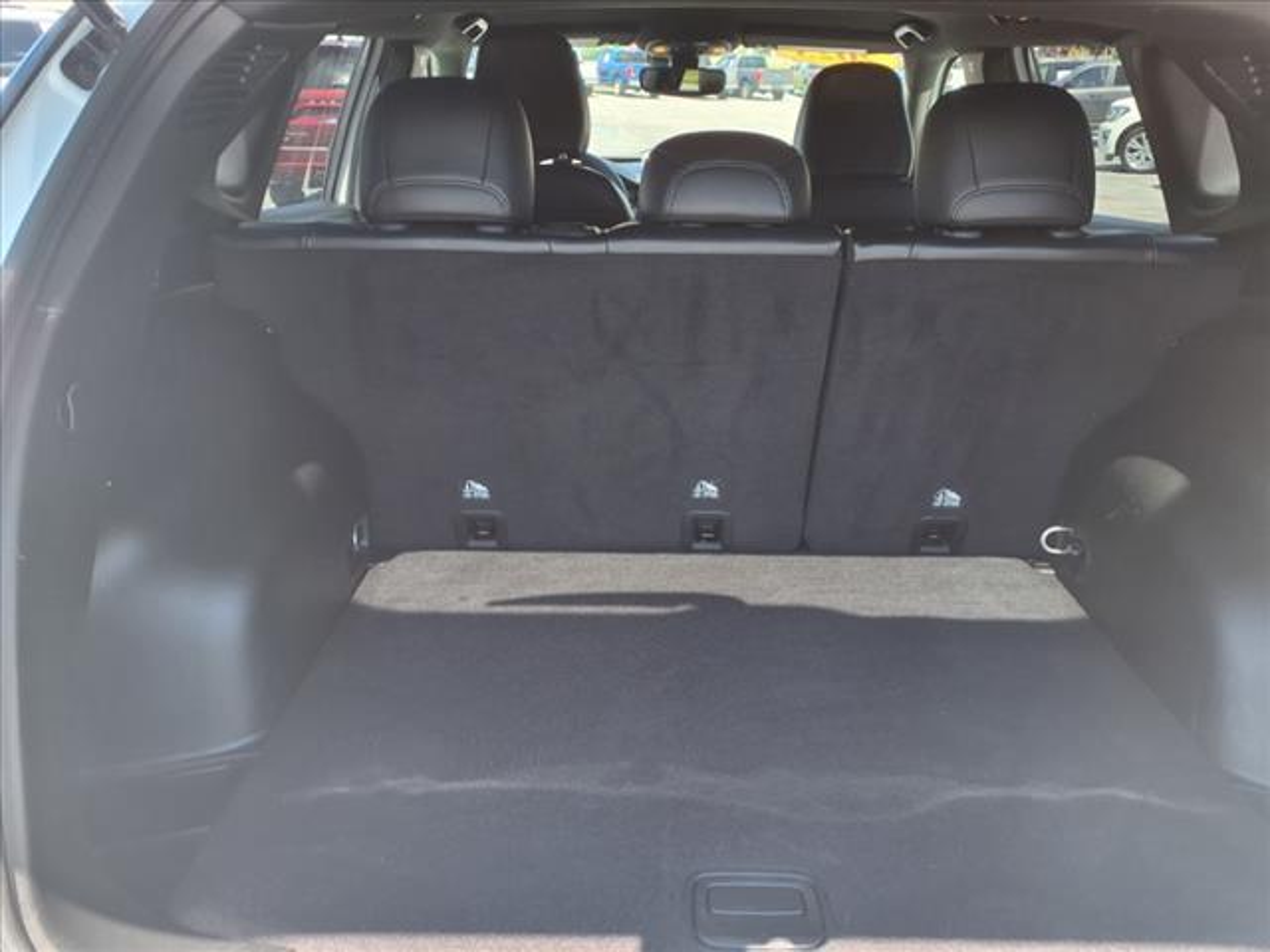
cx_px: 635
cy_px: 476
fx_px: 991
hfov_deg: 65.3
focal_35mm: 27
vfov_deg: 51.4
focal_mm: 3.58
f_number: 1.9
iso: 40
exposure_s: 1/120
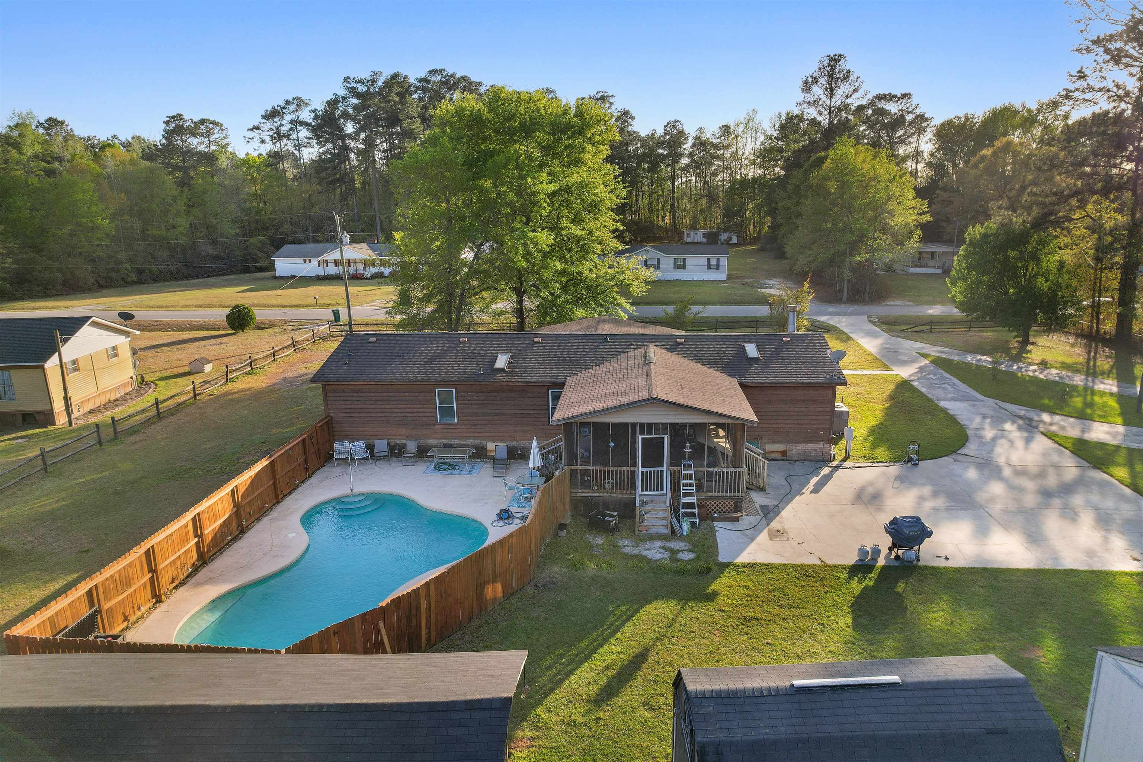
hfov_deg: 78.6
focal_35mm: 22
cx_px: 572
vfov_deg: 57.2
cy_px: 381
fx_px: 698
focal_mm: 8.38
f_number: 2.8
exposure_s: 1/120
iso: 100
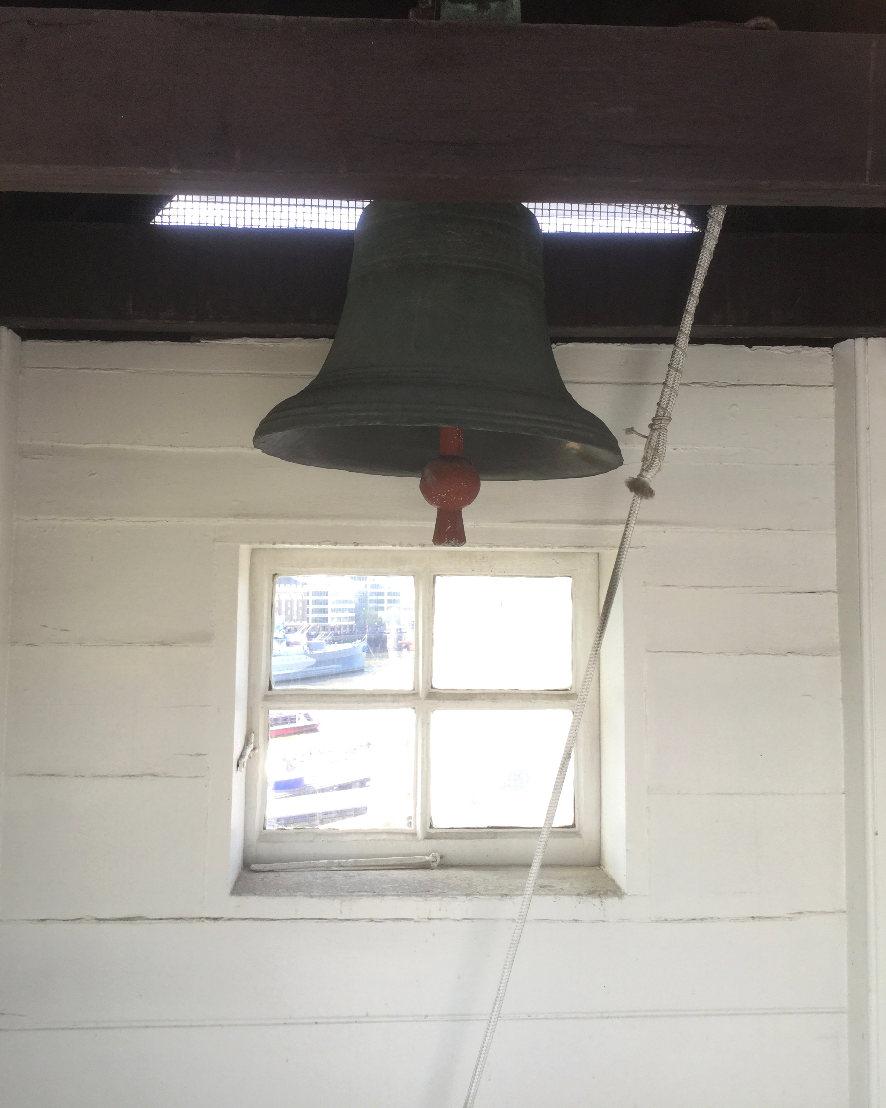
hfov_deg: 44.5
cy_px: 504
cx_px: 439
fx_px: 1082
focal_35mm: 33
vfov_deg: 54.1
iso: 32
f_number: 2.4
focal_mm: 3.3
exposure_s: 1/100
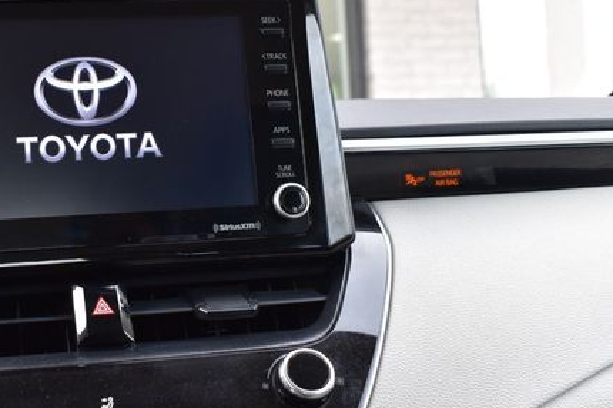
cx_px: 167
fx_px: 987
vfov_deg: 23.3
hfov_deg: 33.9
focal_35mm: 58
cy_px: 195
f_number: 7.1
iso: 400
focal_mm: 26
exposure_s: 1/30
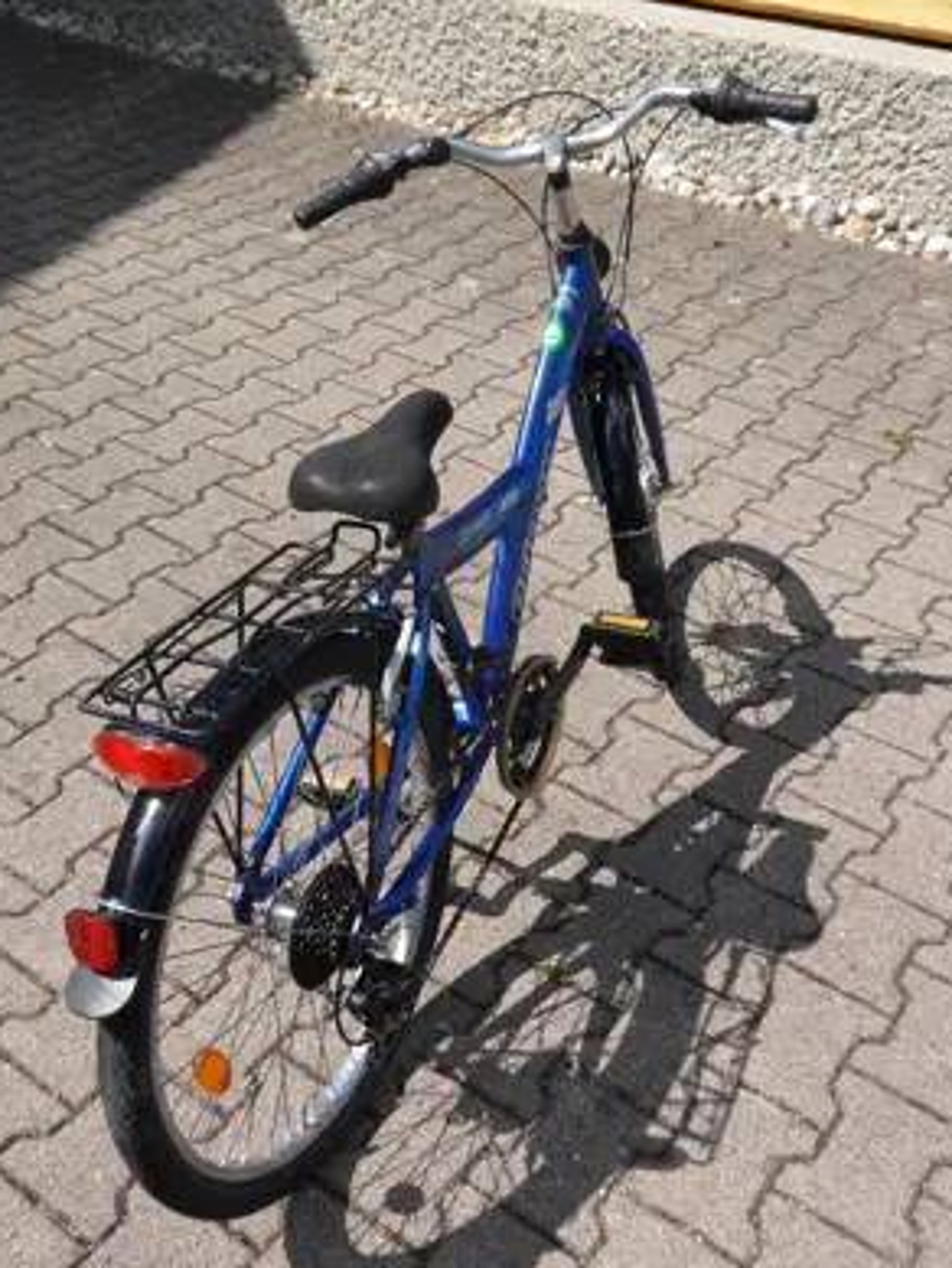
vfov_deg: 50.1
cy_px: 642
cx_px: 473
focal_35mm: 37
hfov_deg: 38.7
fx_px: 1356
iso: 80
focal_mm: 6.3
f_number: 8.7
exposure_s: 1/180
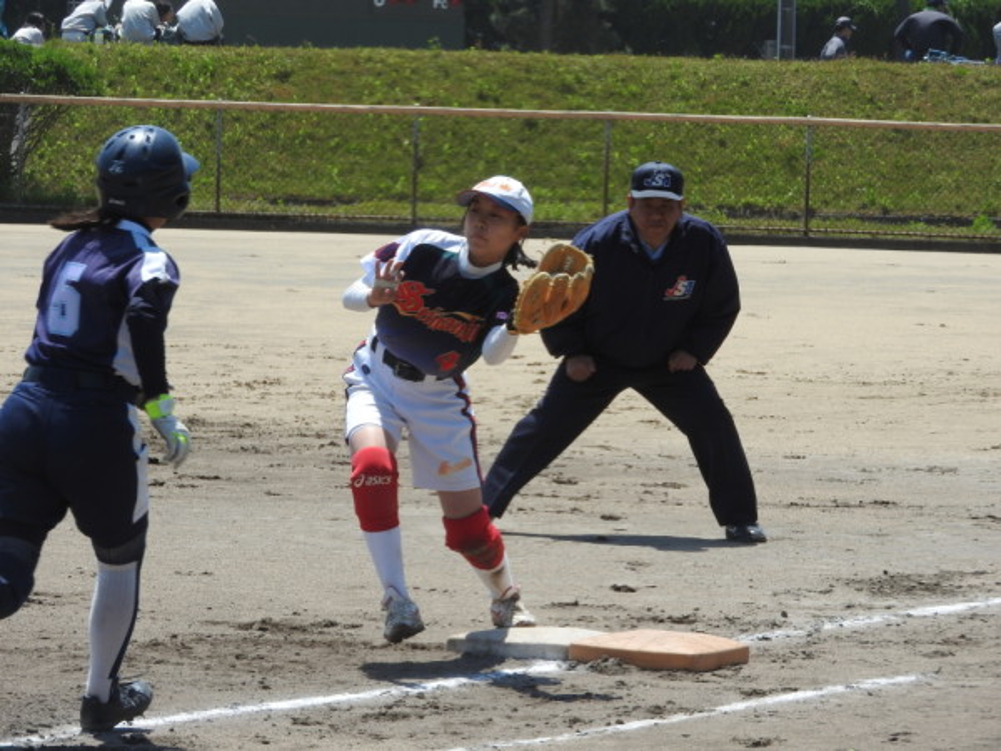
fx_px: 7229
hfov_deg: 7.9
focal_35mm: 250
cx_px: 500
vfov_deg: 5.9
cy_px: 376
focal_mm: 44.8
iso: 100
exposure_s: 1/500
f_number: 5.5
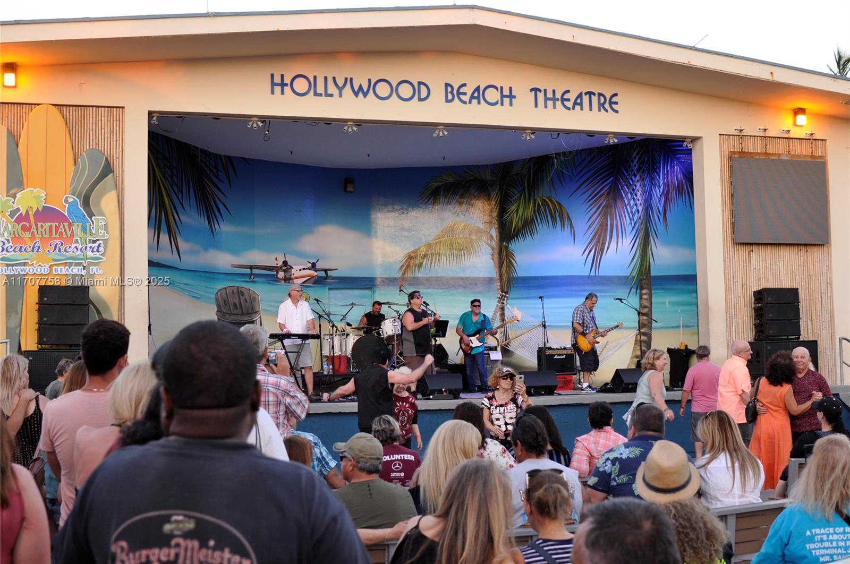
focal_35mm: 52
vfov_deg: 25.7
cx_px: 425
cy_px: 282
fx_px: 1238
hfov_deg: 37.9
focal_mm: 35
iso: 400
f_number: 4
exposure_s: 1/60
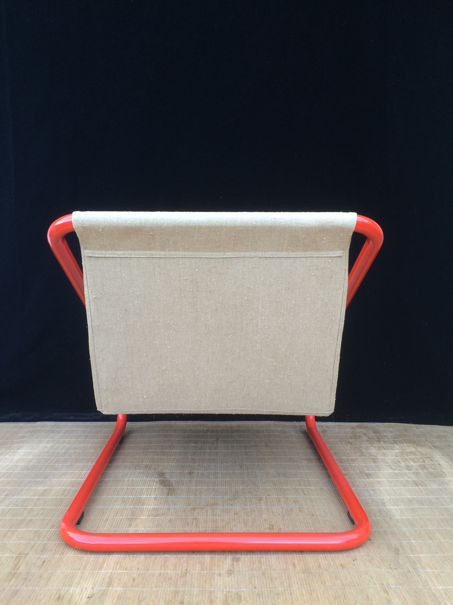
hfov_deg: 48.2
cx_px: 226
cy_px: 302
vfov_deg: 61.7
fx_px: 506
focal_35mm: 29
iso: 32
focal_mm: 4.15
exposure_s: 1/33
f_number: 2.2
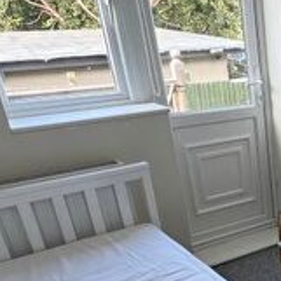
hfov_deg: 27.7
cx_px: 374
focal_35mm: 50
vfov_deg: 31.8
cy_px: 270
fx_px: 459
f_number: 1.8
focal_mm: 1.57
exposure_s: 1/99
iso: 50
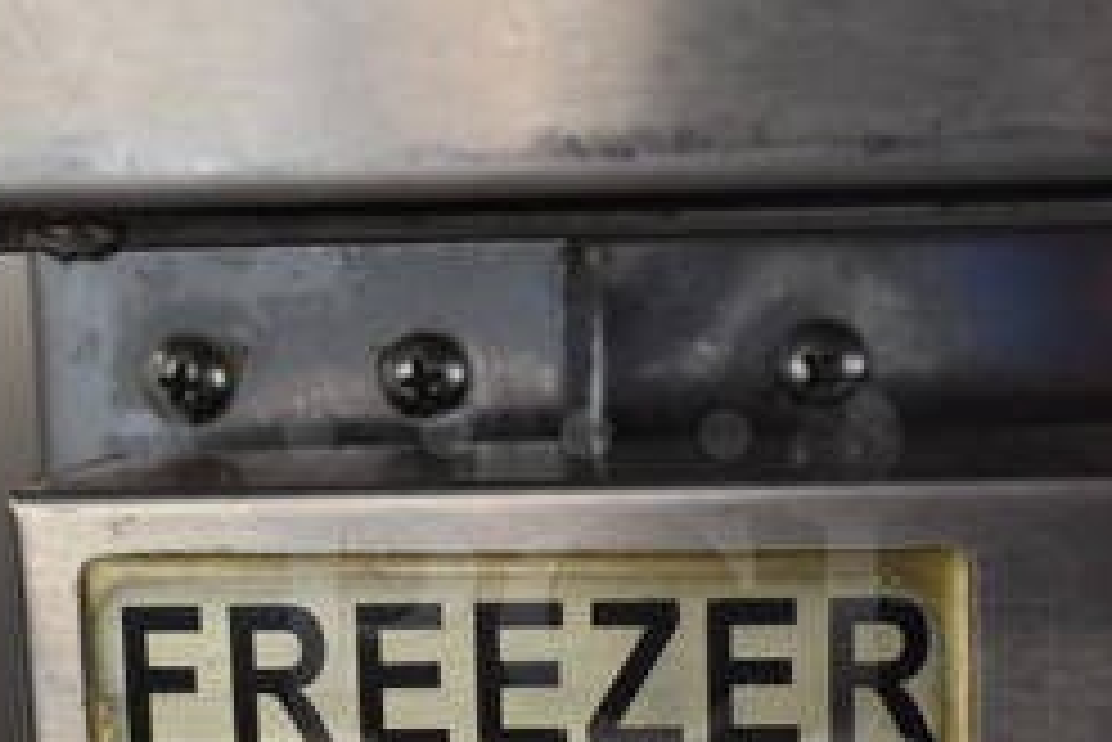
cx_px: 585
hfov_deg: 27.3
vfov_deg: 18.2
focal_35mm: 74
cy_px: 616
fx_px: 2287
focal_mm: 20
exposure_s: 1/60
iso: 1000
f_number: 4
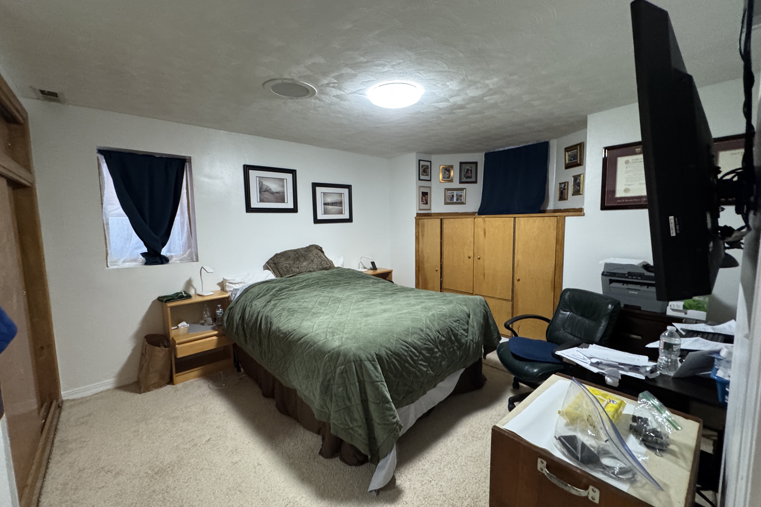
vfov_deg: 77.3
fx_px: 317
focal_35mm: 15
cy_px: 252
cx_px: 377
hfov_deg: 100.4
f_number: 2.2
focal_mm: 2.22
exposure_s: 1/60
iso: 640
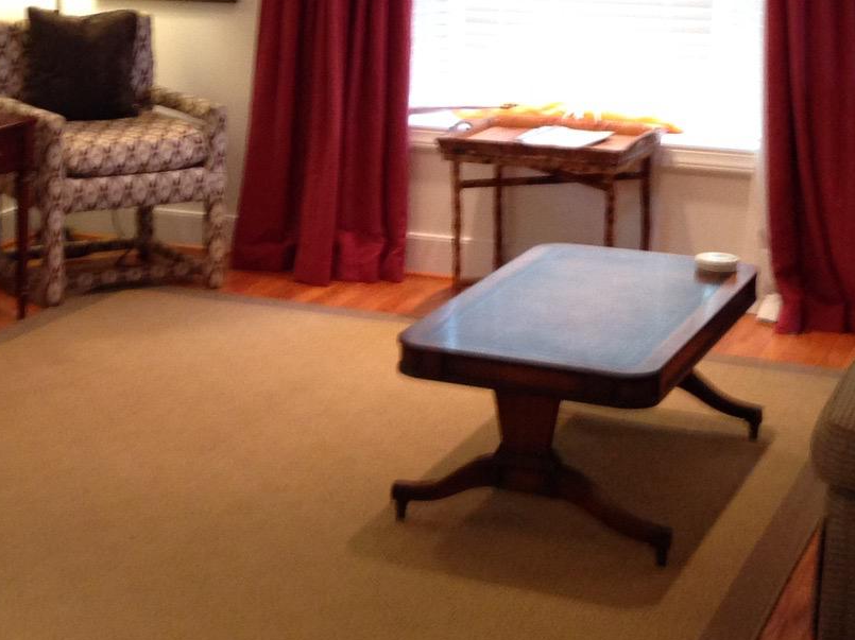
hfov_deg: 23.1
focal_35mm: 84
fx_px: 2074
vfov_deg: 17.3
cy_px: 51
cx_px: 210
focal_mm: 4.12
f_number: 2.4
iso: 125
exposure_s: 1/20
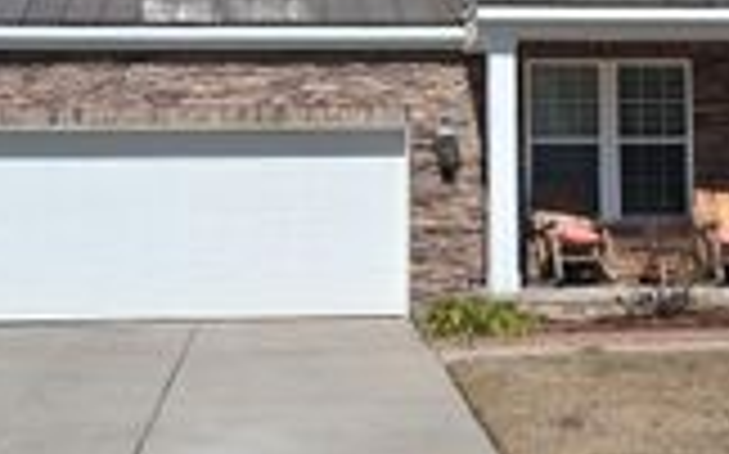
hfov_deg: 24.3
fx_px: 1688
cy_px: 79
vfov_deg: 15.2
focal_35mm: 85
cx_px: 450
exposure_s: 1/949
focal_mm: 3.98
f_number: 1.8
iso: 25
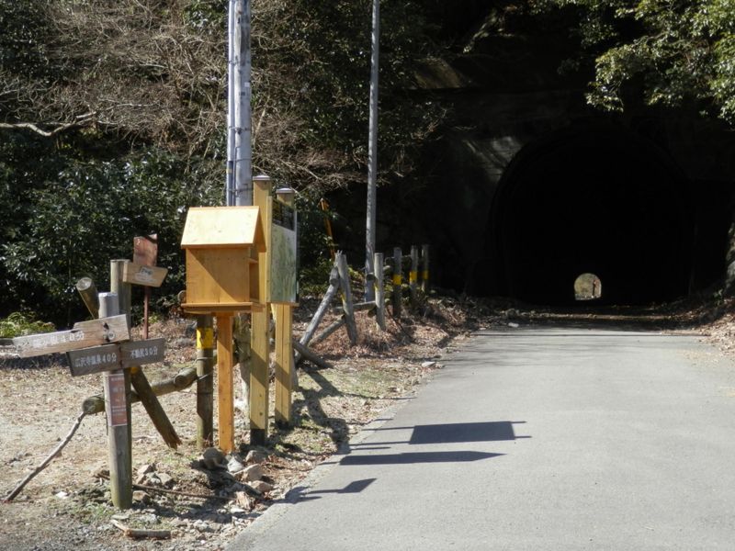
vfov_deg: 22.3
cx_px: 368
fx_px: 1401
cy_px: 276
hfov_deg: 29.4
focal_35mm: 66
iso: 80
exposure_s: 1/200
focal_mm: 11.9
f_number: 4.4
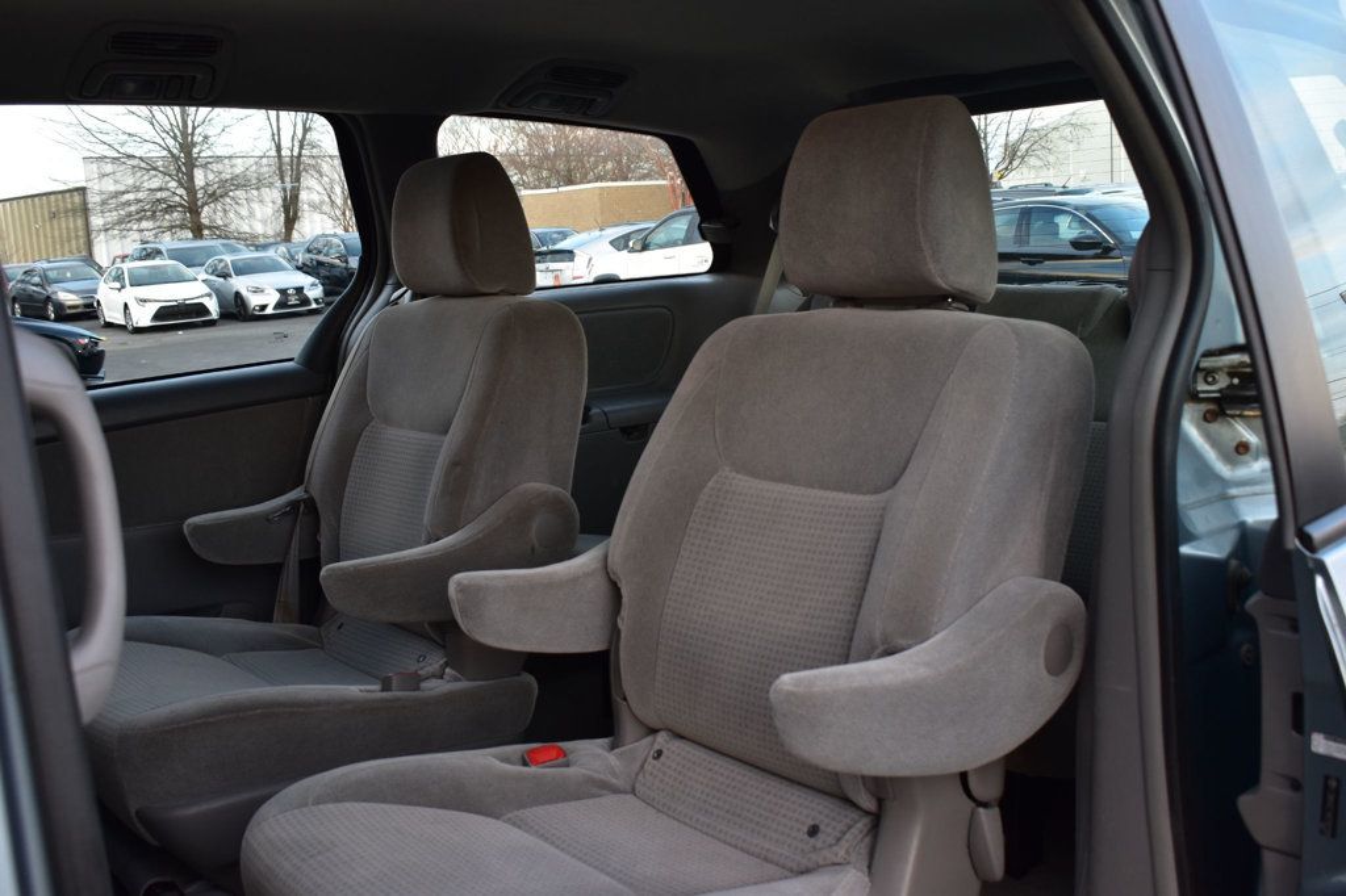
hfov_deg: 53.1
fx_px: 1345
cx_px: 673
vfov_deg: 36.8
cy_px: 448
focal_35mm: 36
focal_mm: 24
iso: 400
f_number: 7.1
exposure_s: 1/30
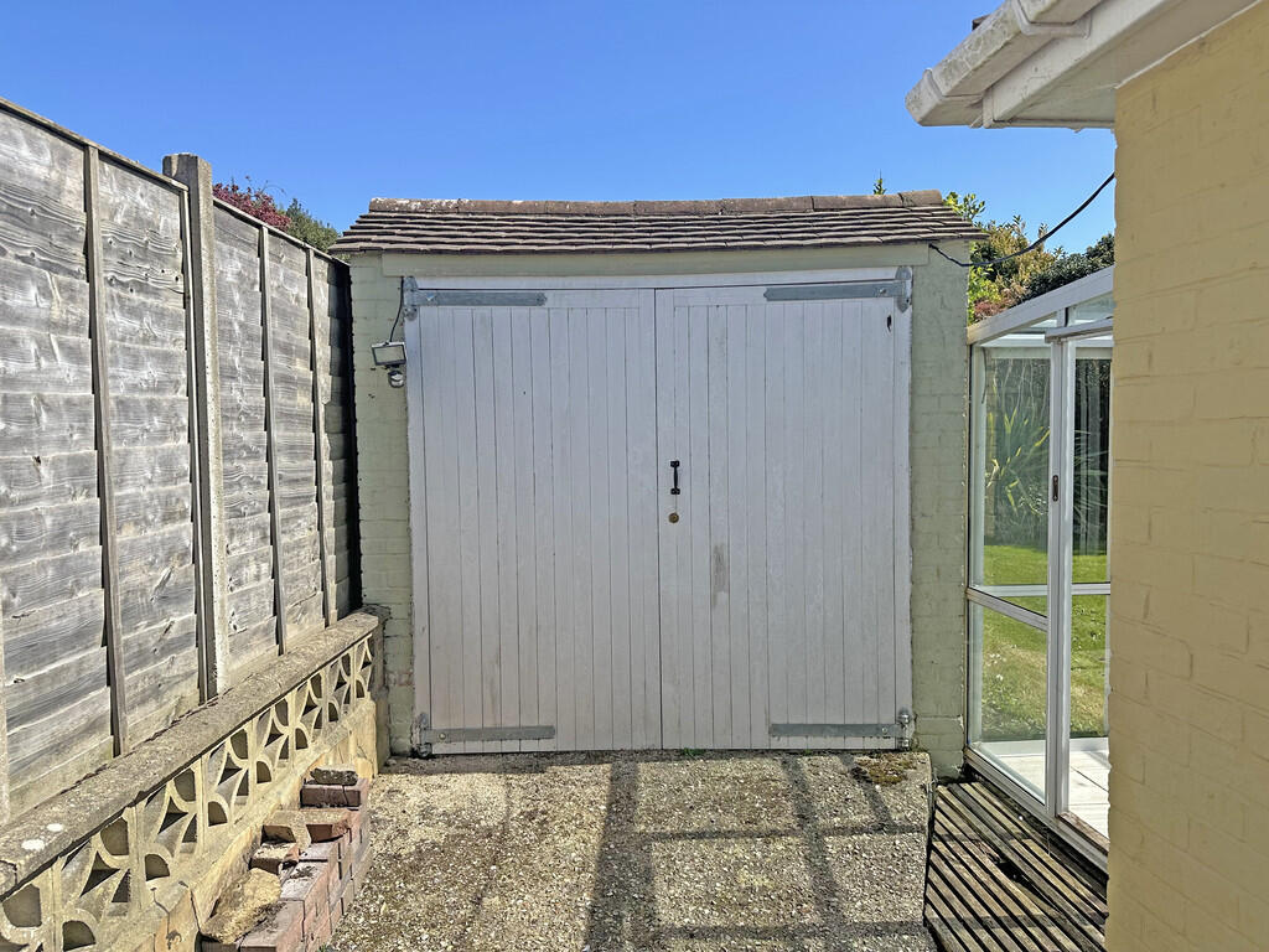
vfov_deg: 56.8
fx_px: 880
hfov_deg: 71.6
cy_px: 476
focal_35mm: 24
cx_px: 634
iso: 80
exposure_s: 1/4016
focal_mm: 6.86
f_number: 1.78
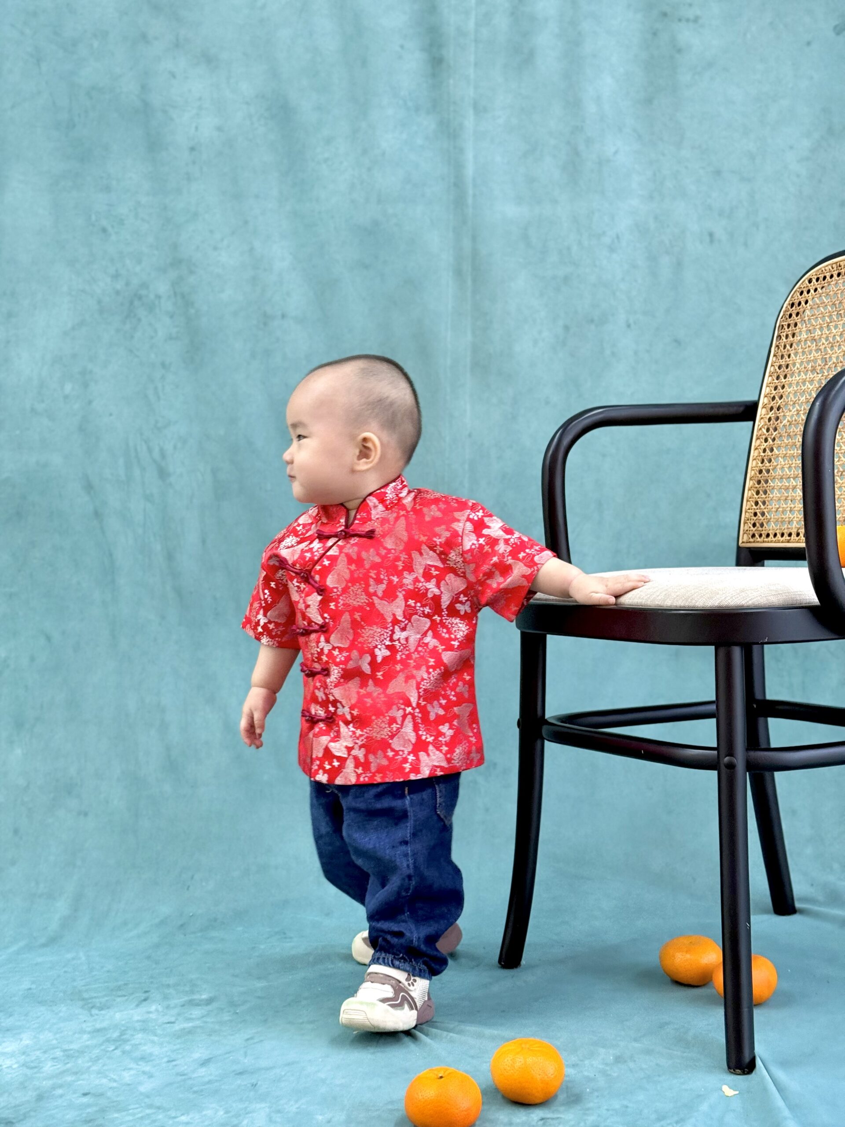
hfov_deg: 30.3
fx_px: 1562
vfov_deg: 39.7
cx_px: 422
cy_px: 564
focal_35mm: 48
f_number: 1.78
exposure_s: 1/50
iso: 200
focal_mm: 6.76
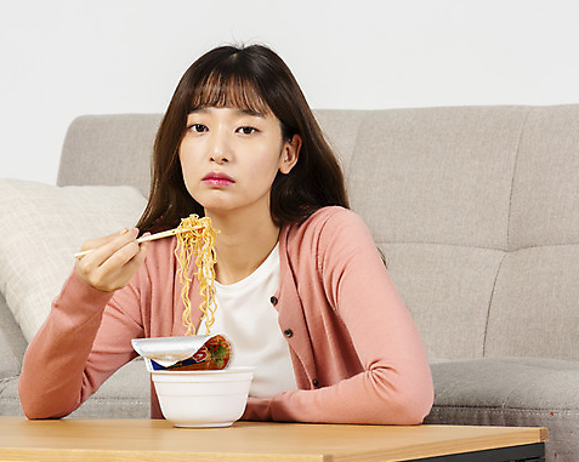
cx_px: 300
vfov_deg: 6.5
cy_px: 235
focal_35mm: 236
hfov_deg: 8.2
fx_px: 4042
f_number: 11
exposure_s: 1/125
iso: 100
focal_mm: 200
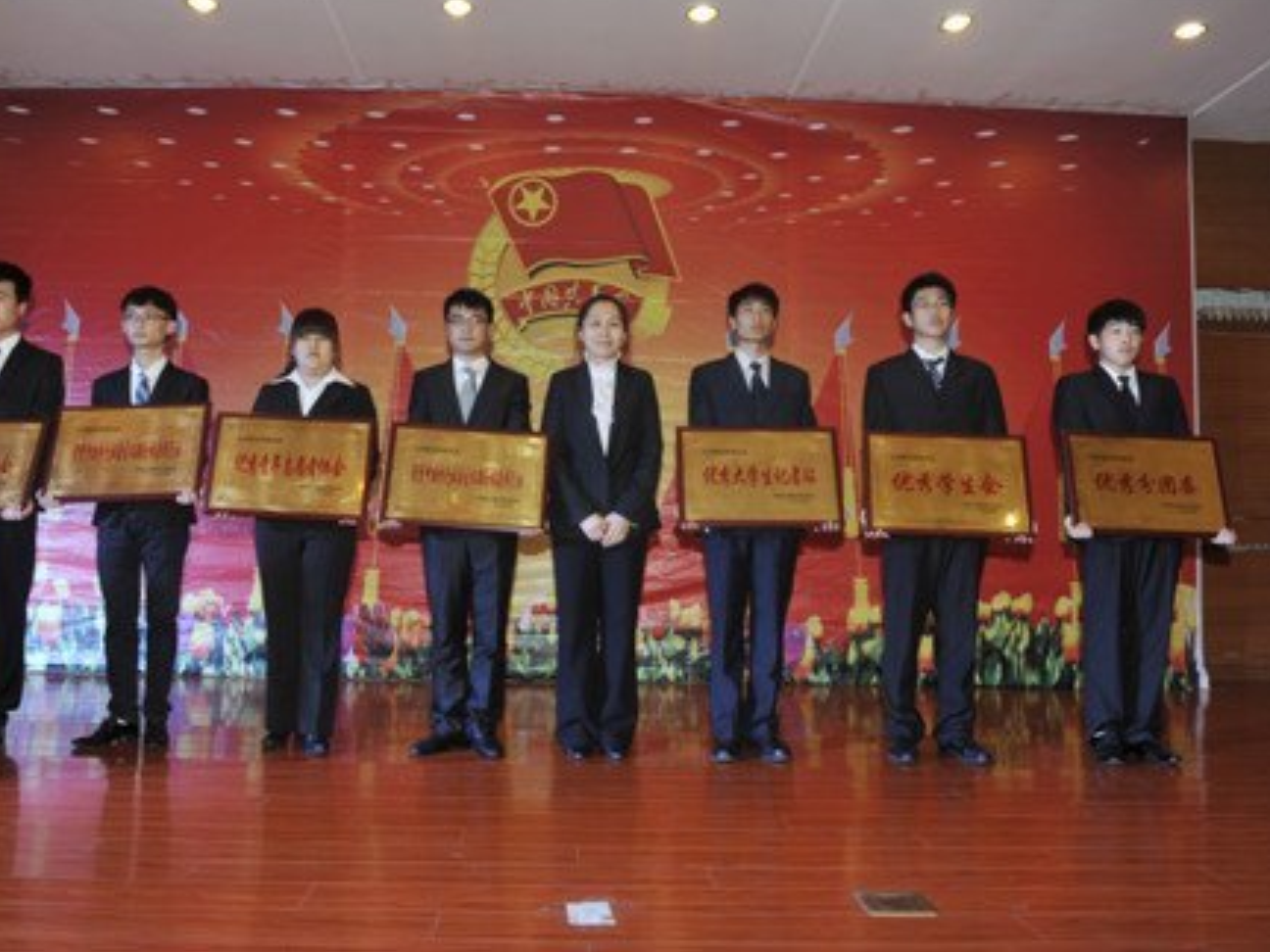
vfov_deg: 46.8
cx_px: 567
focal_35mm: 30
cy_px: 467
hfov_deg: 59.8
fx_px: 1101
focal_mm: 27
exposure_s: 1/60
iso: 250
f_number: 5
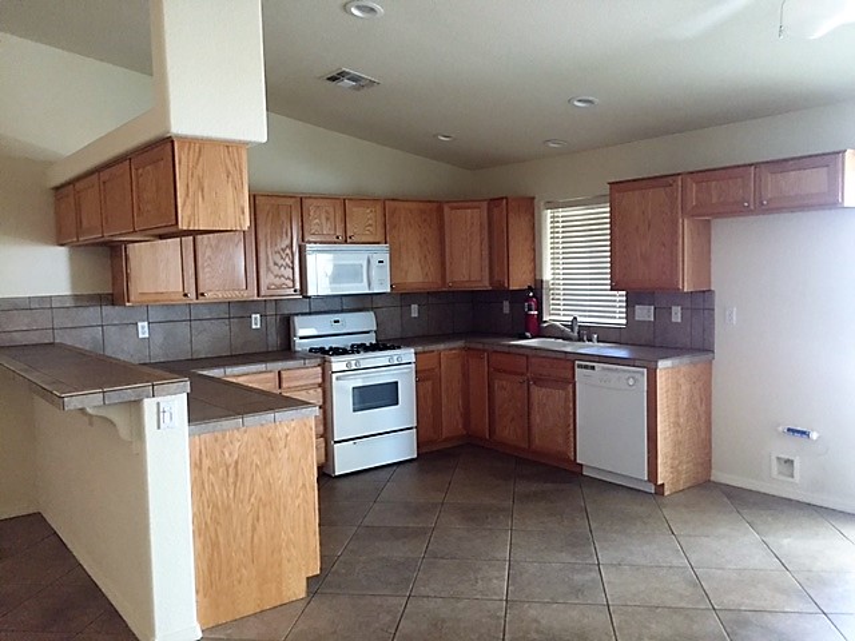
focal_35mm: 29
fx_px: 716
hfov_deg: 61.7
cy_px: 320
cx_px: 428
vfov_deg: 48.2
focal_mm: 4.15
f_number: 2.2
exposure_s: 1/30
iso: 200
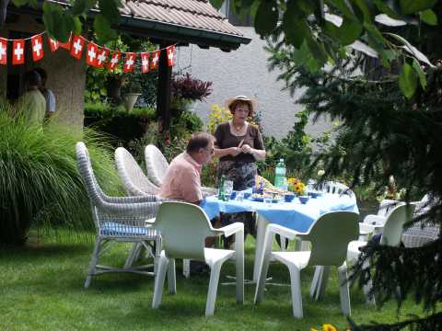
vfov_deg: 17.4
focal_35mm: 85
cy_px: 166
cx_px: 221
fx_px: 1085
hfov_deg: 23.0
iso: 100
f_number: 6.7
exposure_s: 1/90
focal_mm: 21.19
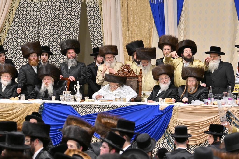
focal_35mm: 157
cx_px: 120
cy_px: 80
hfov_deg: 13.1
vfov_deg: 8.7
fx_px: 1042
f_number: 2.8
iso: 500
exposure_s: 1/200
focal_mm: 105
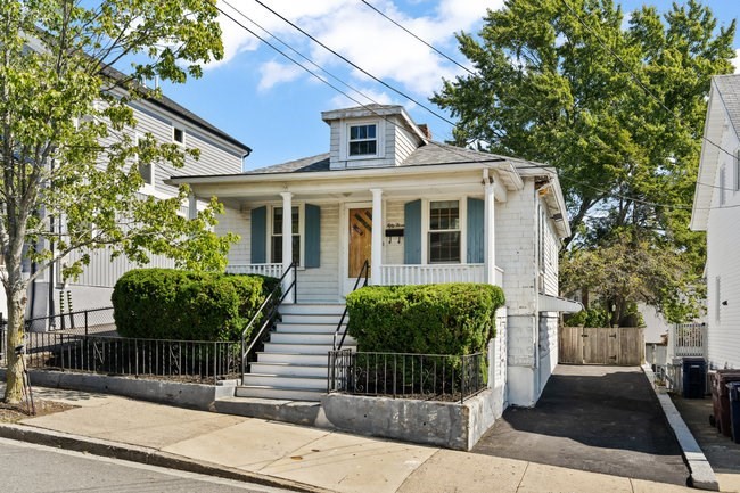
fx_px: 658
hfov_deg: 58.7
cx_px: 370
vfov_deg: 41.1
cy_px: 246
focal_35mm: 32
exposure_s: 1/160
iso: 200
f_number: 9
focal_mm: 32
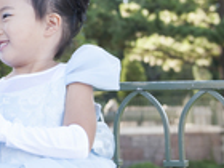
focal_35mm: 142
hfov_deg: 13.5
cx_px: -58
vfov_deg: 10.4
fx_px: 919
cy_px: 65
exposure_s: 1/125
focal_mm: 50
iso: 250
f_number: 4
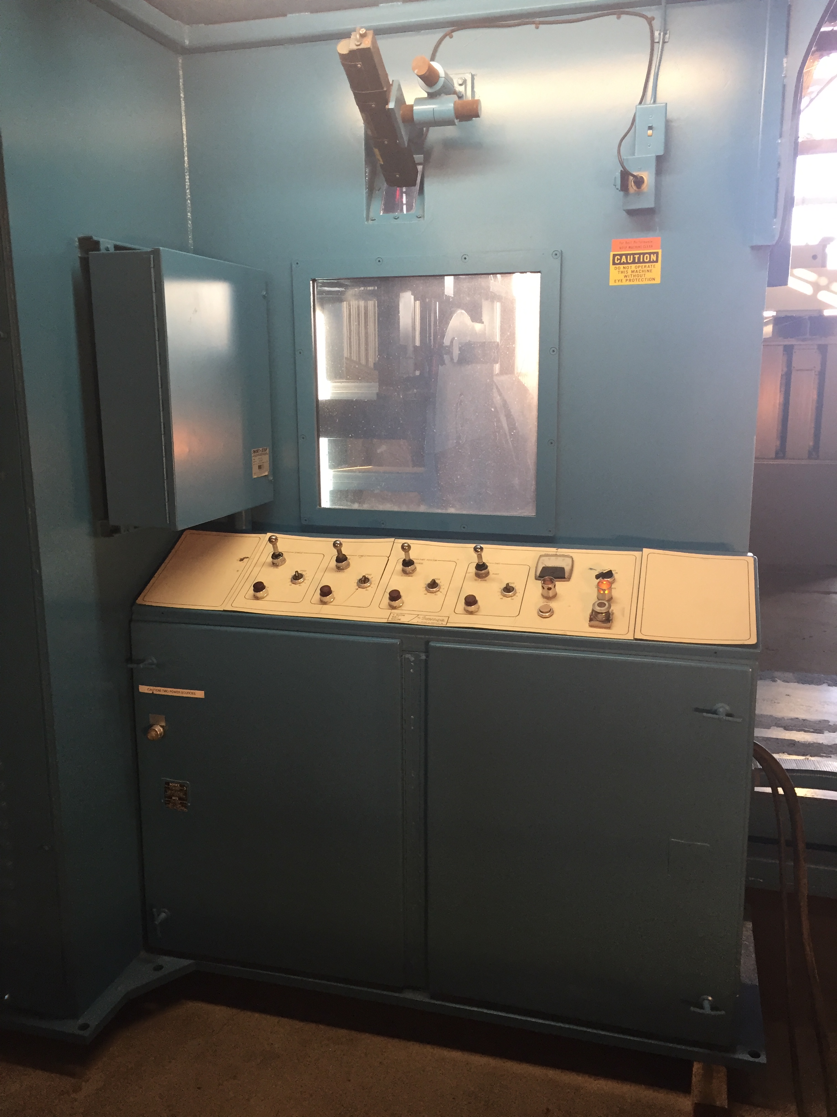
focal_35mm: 29
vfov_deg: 61.7
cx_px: 418
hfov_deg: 48.2
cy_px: 558
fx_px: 935
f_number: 2.2
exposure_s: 1/30
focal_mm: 4.15
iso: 50
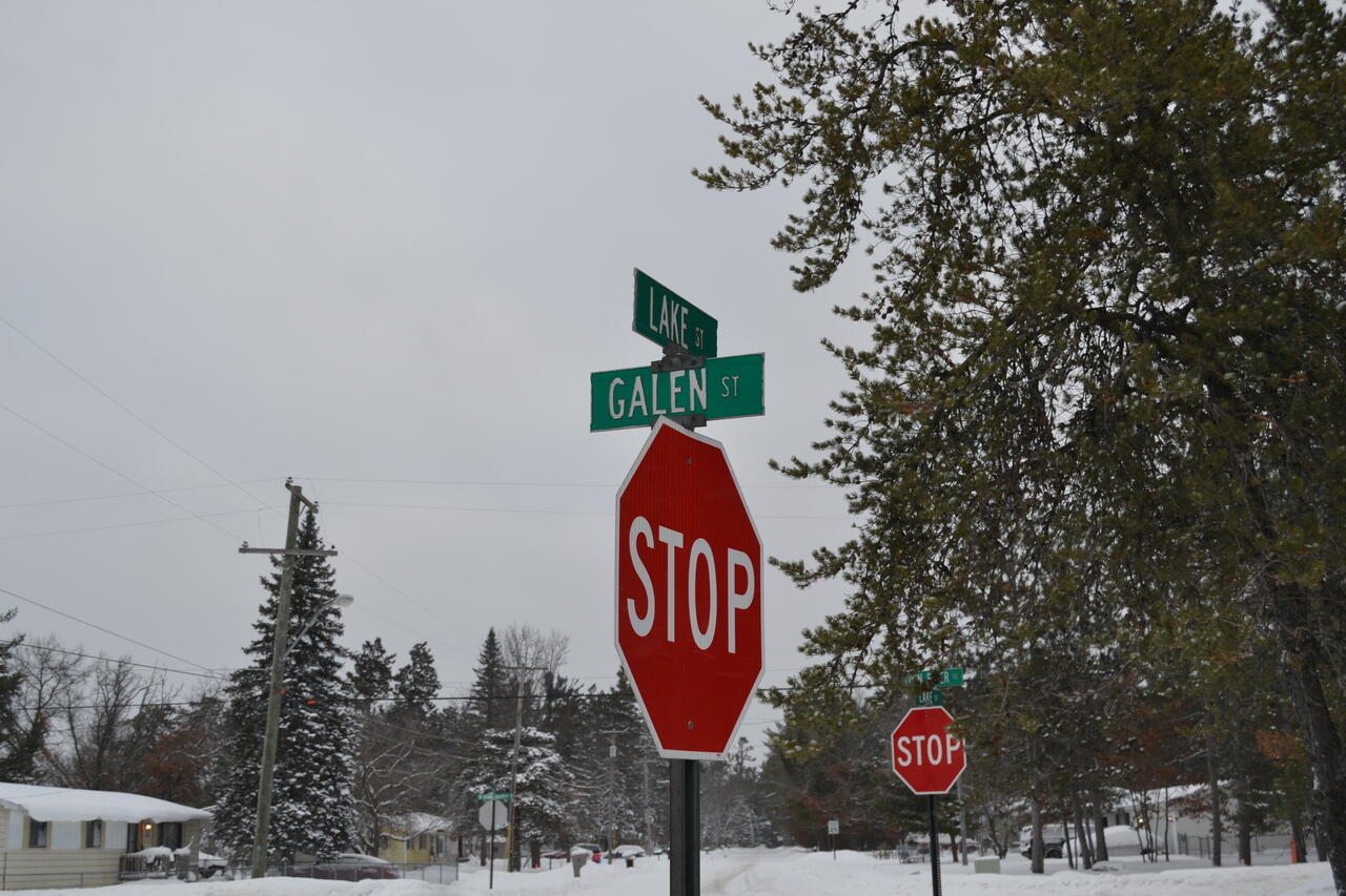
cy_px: 448
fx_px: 1458
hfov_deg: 49.6
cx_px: 673
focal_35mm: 39
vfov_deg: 34.2
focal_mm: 26
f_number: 5.6
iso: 100
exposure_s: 1/125
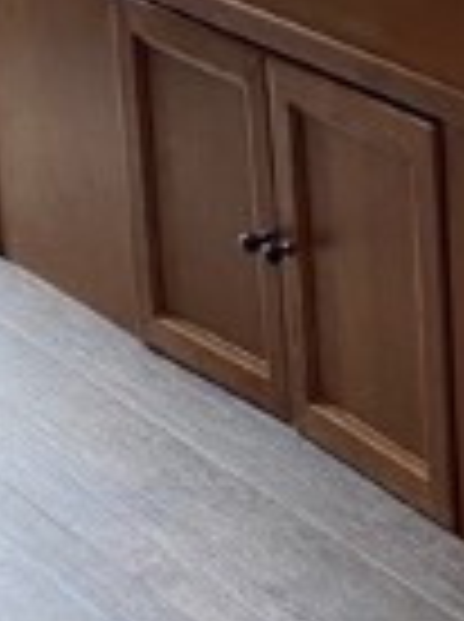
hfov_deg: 9.3
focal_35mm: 145
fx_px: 2600
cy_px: -230
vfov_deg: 13.1
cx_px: 1068
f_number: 1.8
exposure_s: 1/60
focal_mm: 4.25
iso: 125
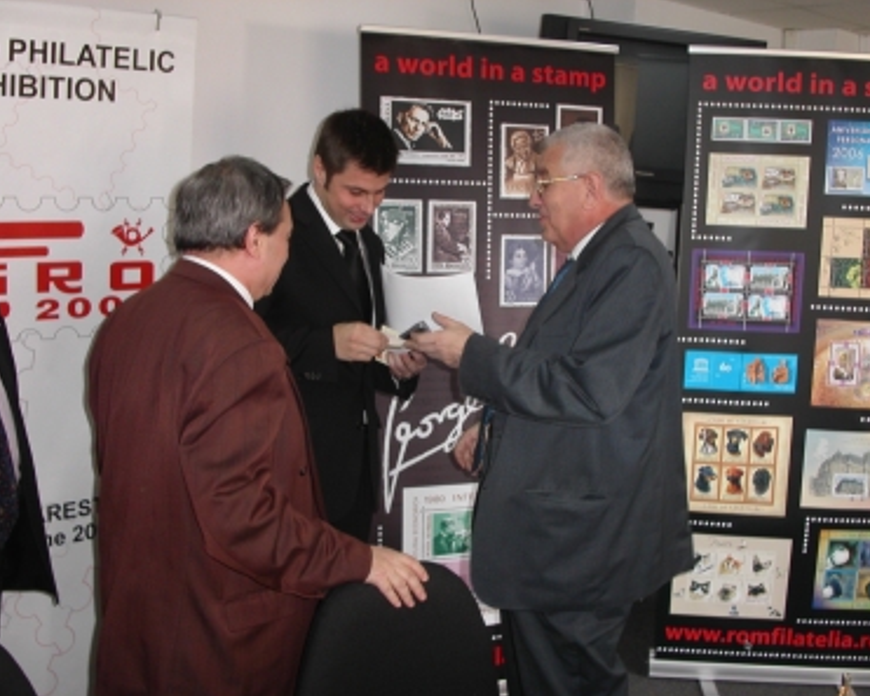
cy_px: 349
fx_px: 1030
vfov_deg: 37.4
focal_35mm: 40
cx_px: 460
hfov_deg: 45.8
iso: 100
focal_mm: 7.8
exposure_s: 1/30
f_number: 2.8
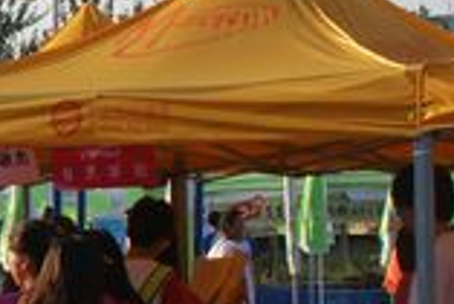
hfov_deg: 9.9
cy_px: 220
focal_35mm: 183
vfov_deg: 7.5
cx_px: -613
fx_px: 2310
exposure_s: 1/125
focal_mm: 24
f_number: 9
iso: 100
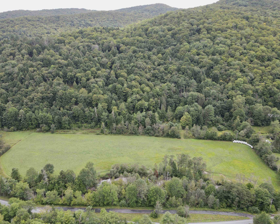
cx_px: 141
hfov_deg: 66.0
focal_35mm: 26
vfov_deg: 54.9
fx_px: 215
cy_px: 110
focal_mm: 4.5
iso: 100
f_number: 2.8
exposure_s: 1/100
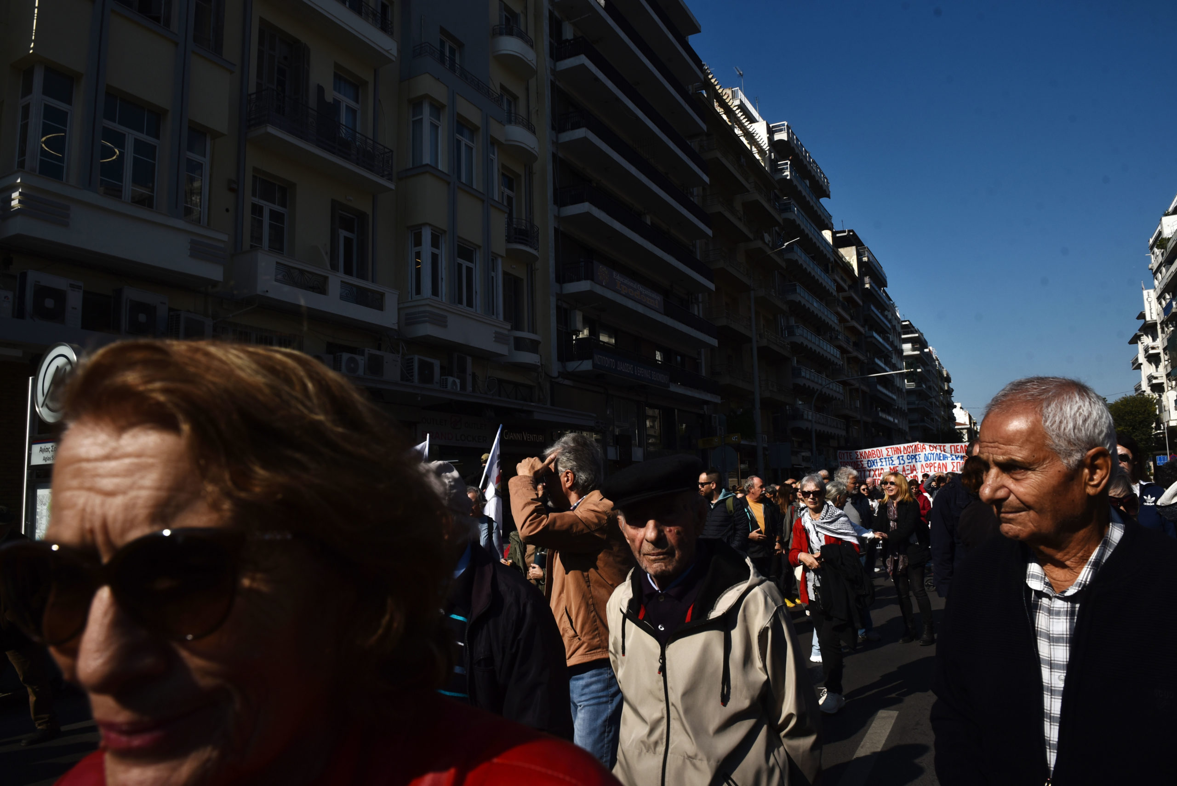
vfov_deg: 53.2
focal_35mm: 24
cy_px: 393
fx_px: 785
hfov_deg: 73.7
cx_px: 588
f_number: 9
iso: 160
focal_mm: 24
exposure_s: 1/800
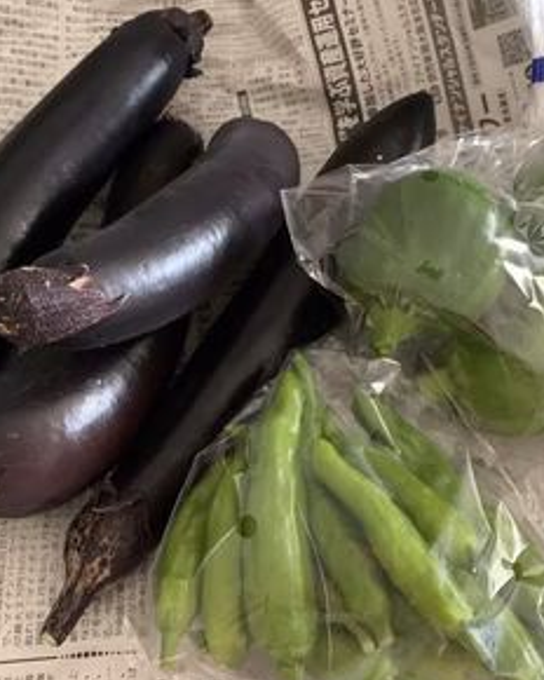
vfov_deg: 51.5
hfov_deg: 42.1
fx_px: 704
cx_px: 232
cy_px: 347
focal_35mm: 35
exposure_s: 1/30
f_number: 1.8
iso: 640
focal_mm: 4.25
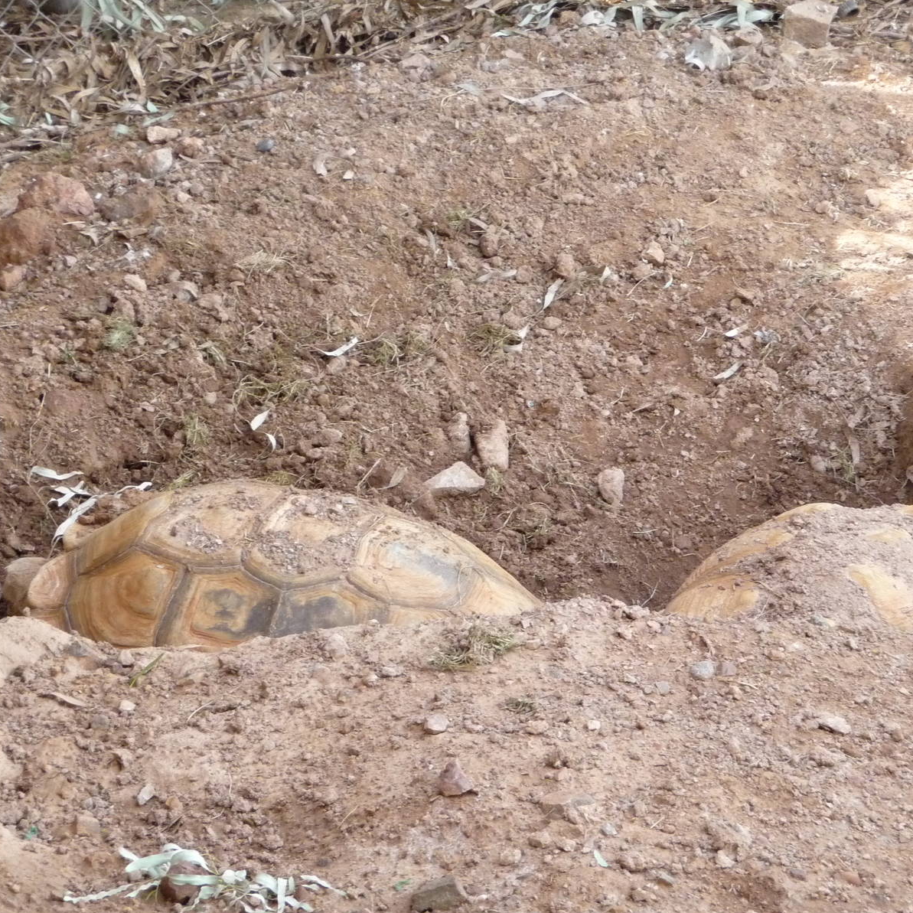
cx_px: 595
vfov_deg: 7.8
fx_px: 6684
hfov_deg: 7.8
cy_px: 458
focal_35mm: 224
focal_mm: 32.3
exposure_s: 1/160
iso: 400
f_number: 4.8
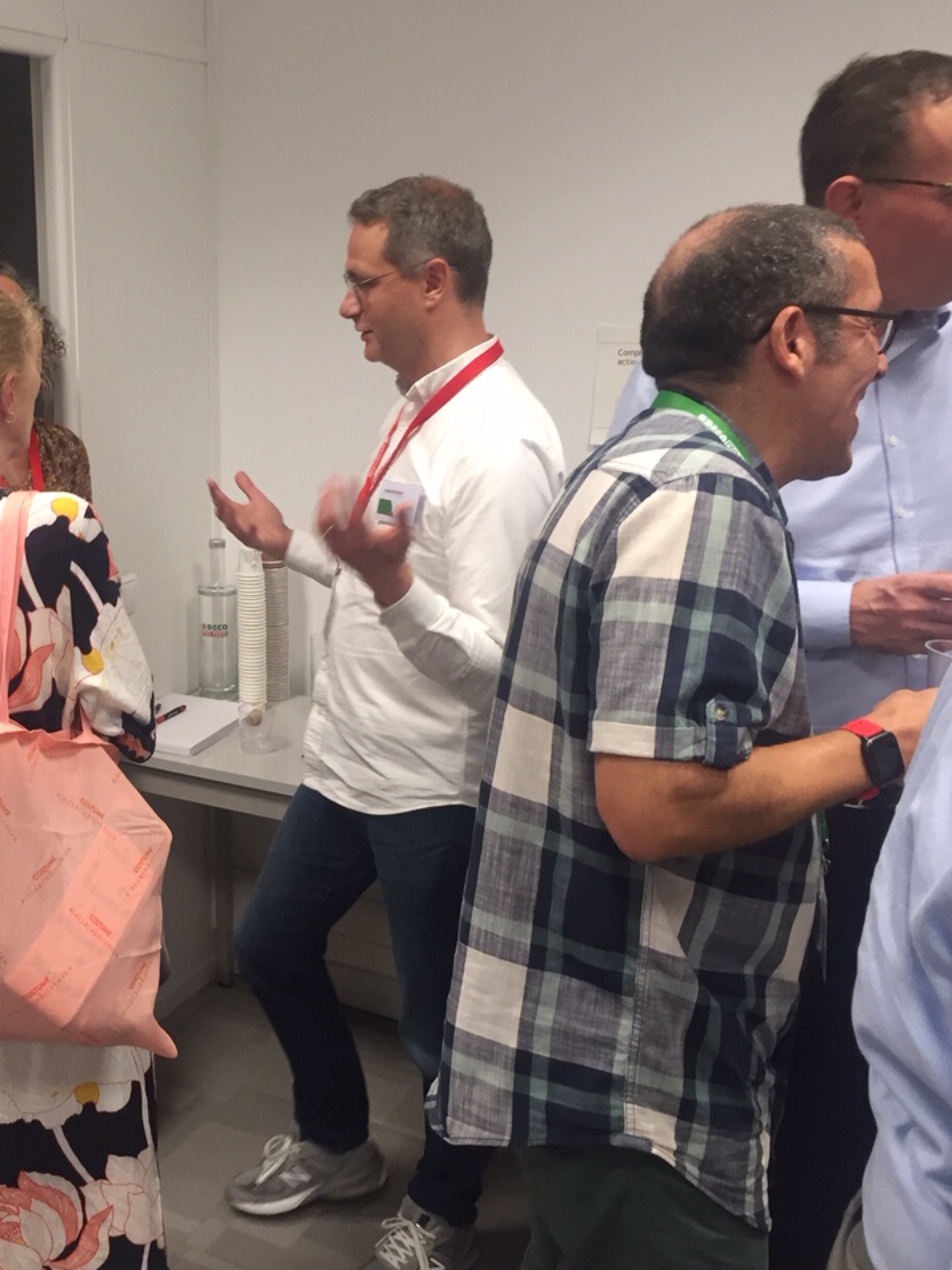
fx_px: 1430
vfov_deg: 47.9
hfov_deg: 35.3
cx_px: 157
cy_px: 634
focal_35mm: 39
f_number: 2.2
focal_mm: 4.15
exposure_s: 1/33
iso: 125
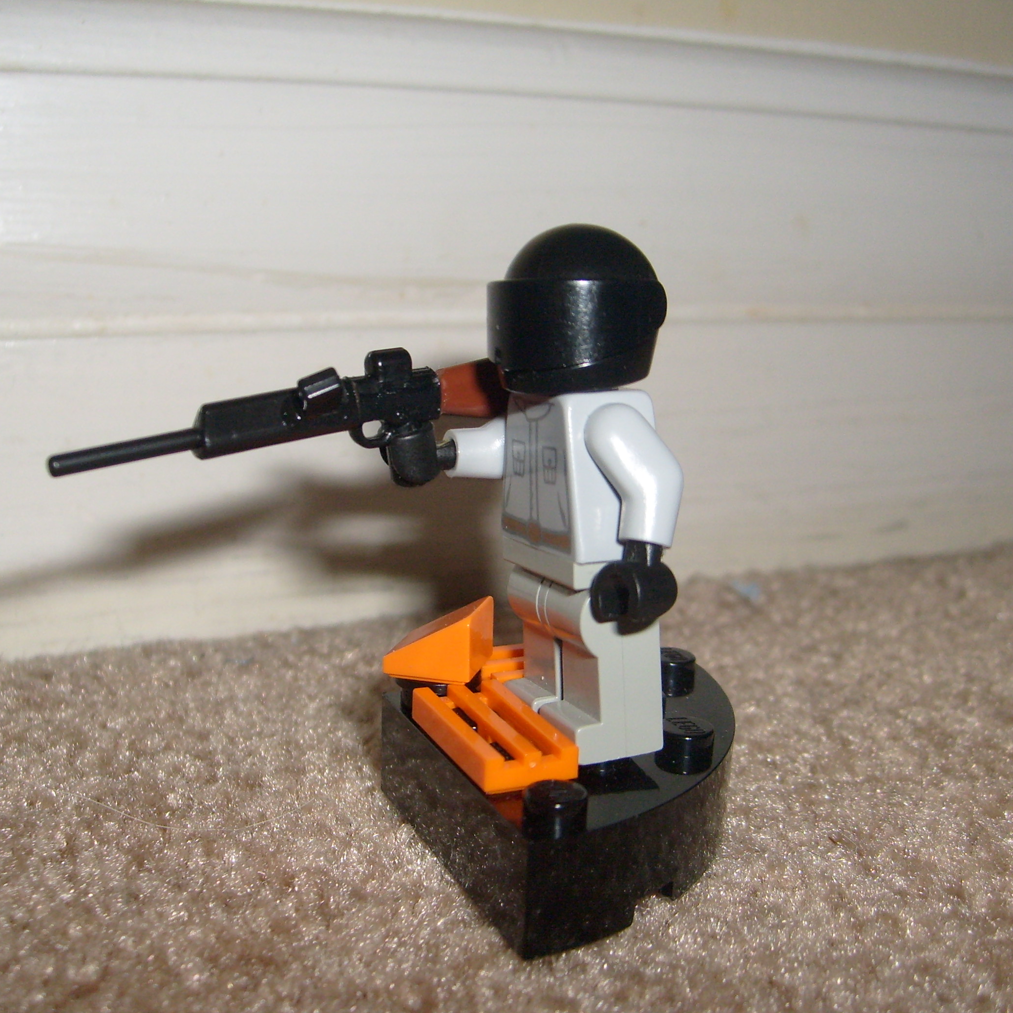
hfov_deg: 40.0
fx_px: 1391
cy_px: 505
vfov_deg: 40.0
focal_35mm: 42
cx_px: 502
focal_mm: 5.8
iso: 100
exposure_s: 1/45
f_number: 2.8
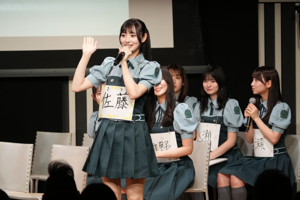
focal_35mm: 201
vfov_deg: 6.8
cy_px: 100
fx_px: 1675
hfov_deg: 10.2
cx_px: 150
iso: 2500
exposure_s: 1/250
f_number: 6.3
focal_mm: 201
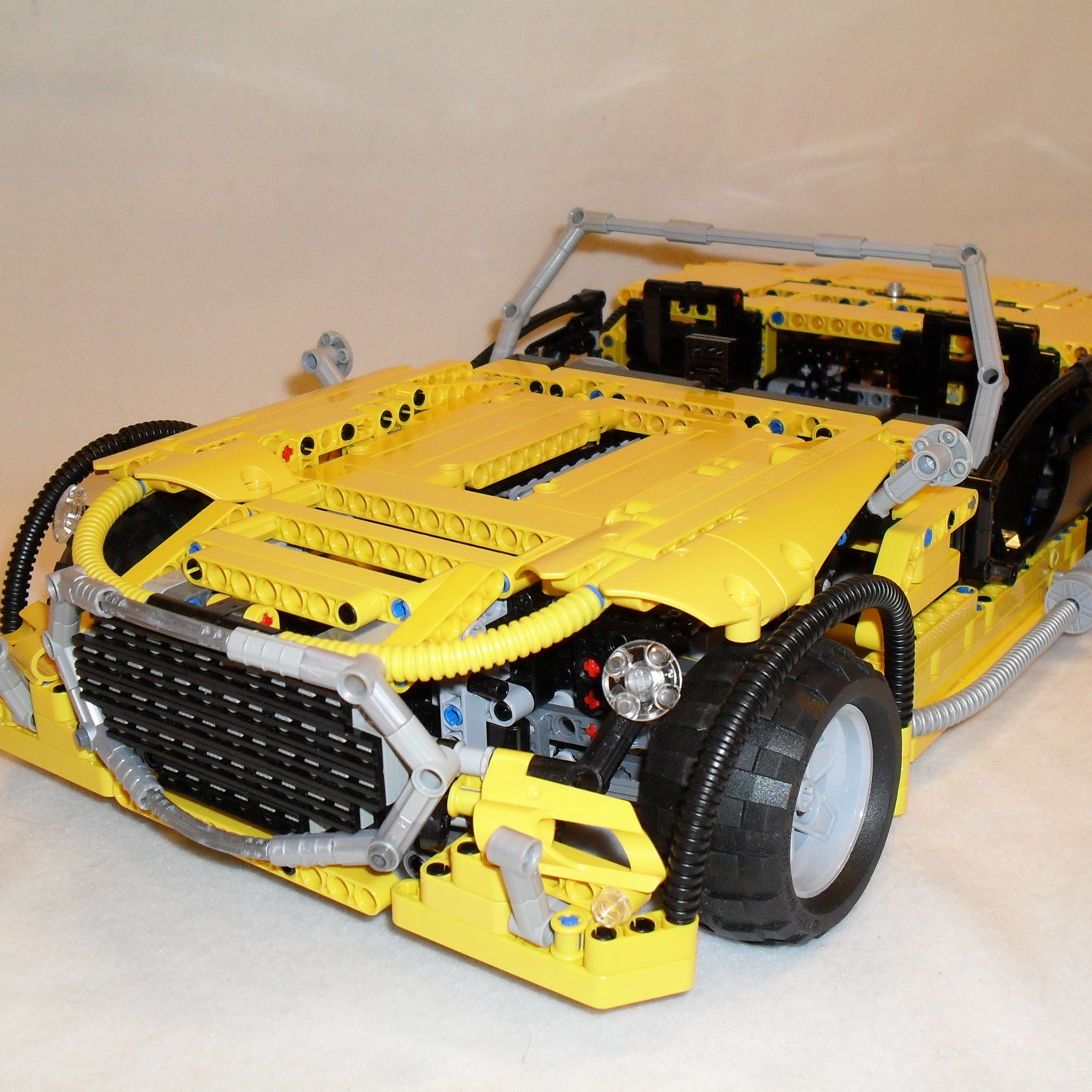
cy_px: 542
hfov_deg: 39.9
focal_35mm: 42
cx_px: 627
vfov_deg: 40.0
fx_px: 1499
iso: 200
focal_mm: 6.3
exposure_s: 1/45
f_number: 3.2
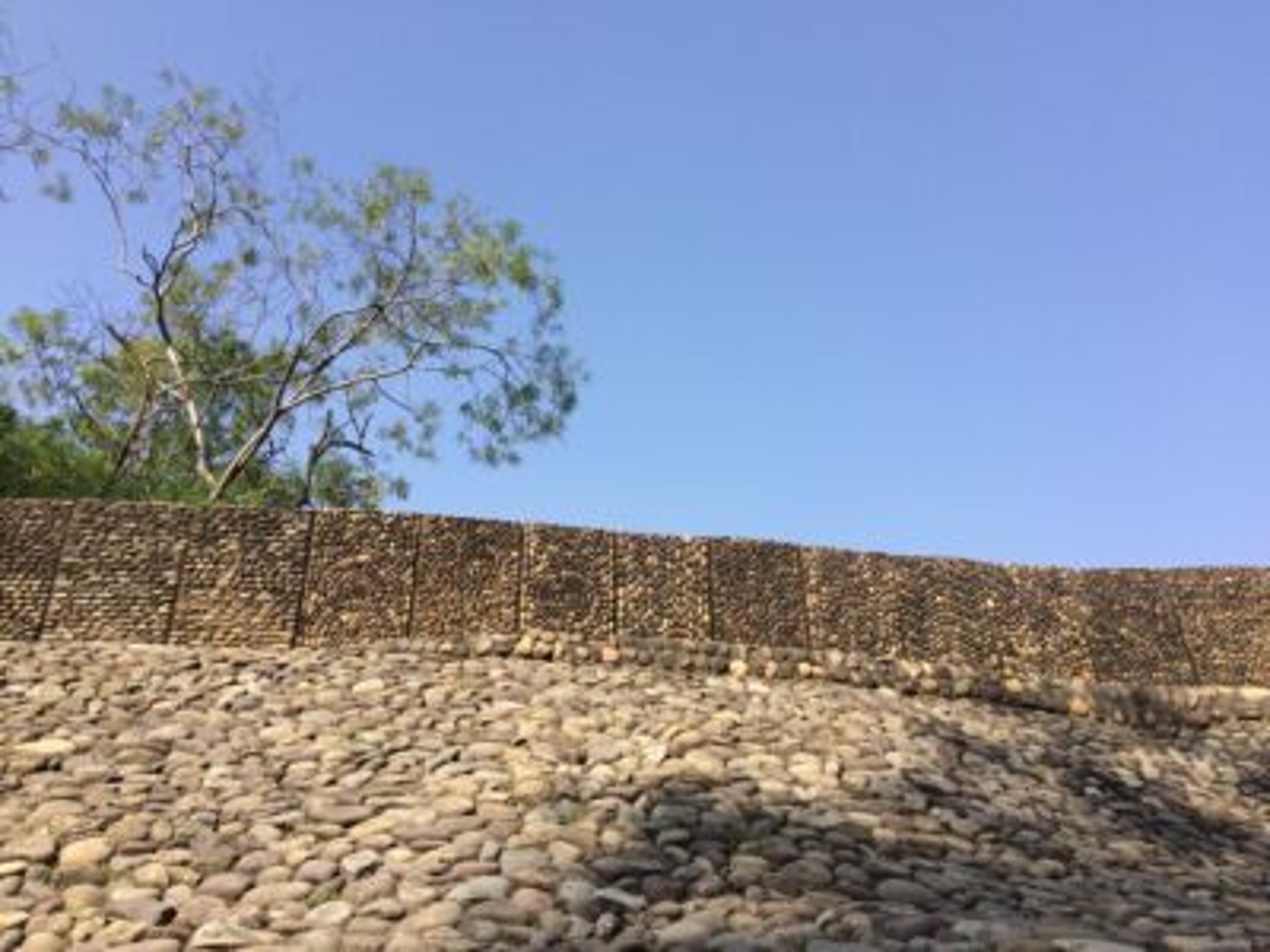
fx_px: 1064
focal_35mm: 29
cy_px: 476
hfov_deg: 61.7
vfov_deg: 48.2
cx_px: 635
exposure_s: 1/1244
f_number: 2.2
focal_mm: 4.15
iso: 32
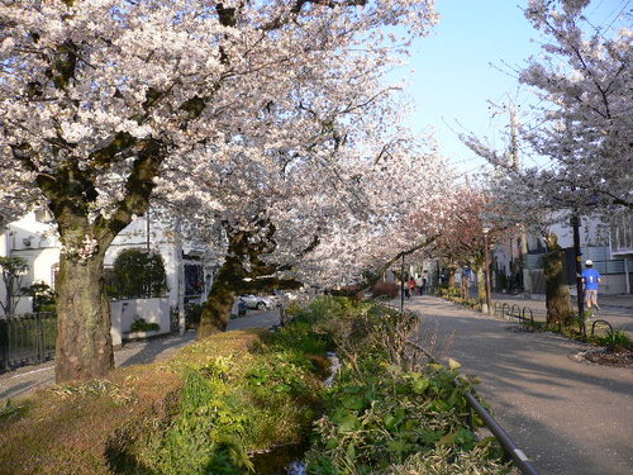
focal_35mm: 35
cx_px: 316
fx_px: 640
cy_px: 238
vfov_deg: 40.7
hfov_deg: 52.6
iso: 80
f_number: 2.8
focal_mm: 5.8
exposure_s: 1/400
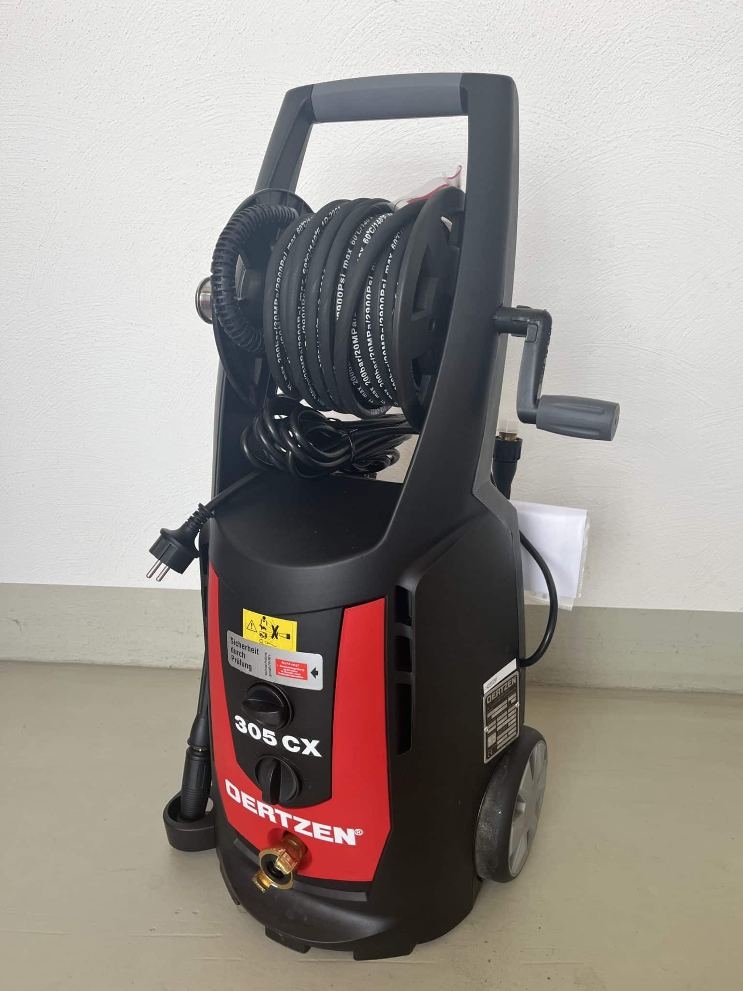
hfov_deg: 53.1
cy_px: 496
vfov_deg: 67.3
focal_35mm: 26
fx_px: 744
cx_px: 372
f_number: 1.6
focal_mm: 5.1
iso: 32
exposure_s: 1/122
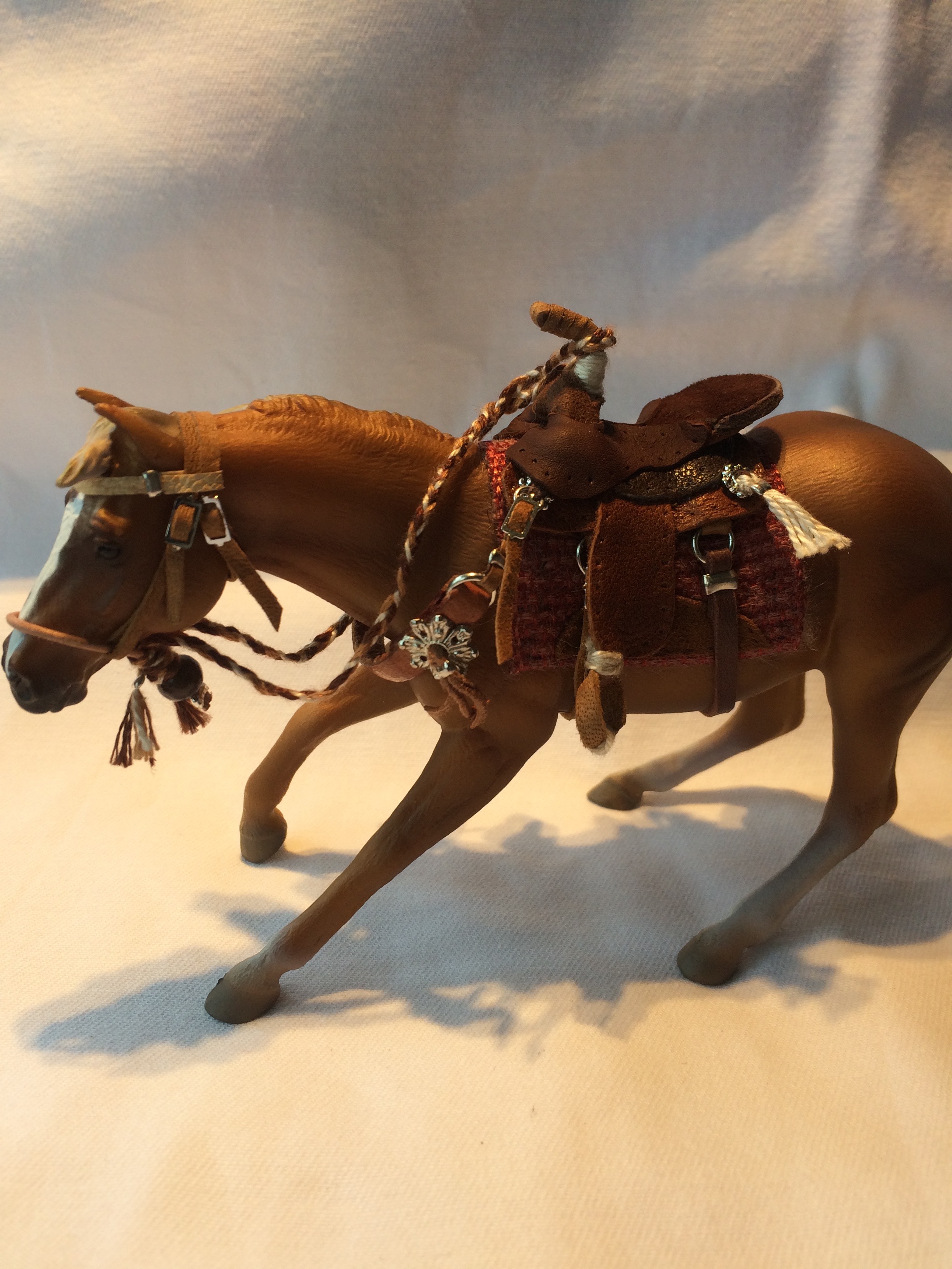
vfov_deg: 61.7
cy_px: 634
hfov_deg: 48.2
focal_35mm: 29
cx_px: 476
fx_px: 1063
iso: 32
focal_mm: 4.15
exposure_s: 1/219
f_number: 2.2
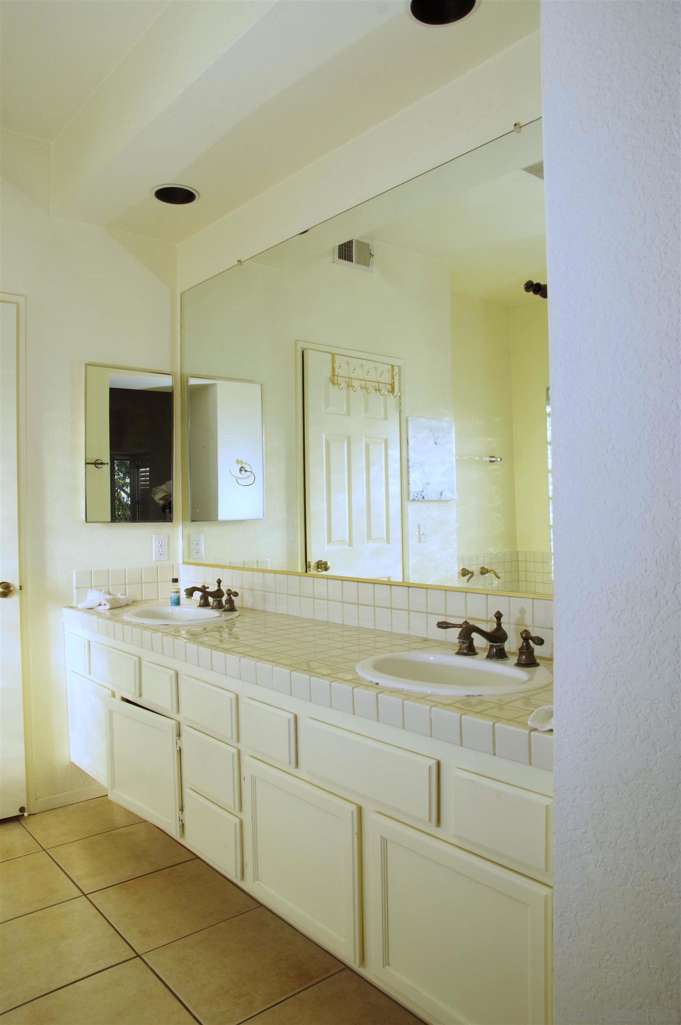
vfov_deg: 71.6
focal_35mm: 25
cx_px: 340
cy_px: 512
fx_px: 711
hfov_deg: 51.2
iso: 400
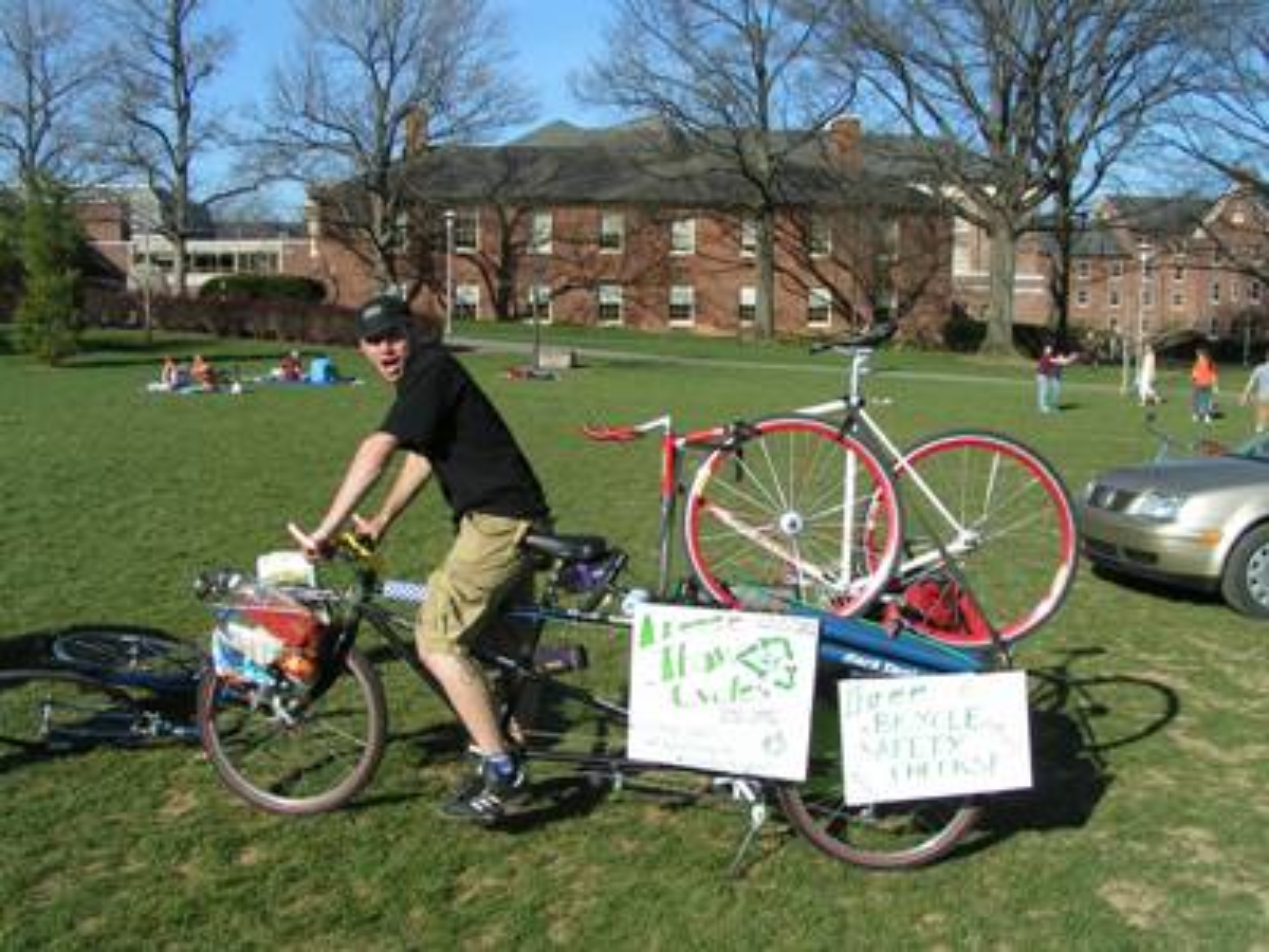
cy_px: 476
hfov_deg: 49.0
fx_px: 1393
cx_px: 634
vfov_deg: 37.7
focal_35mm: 38
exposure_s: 1/400
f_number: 5.6
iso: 50
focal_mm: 5.8
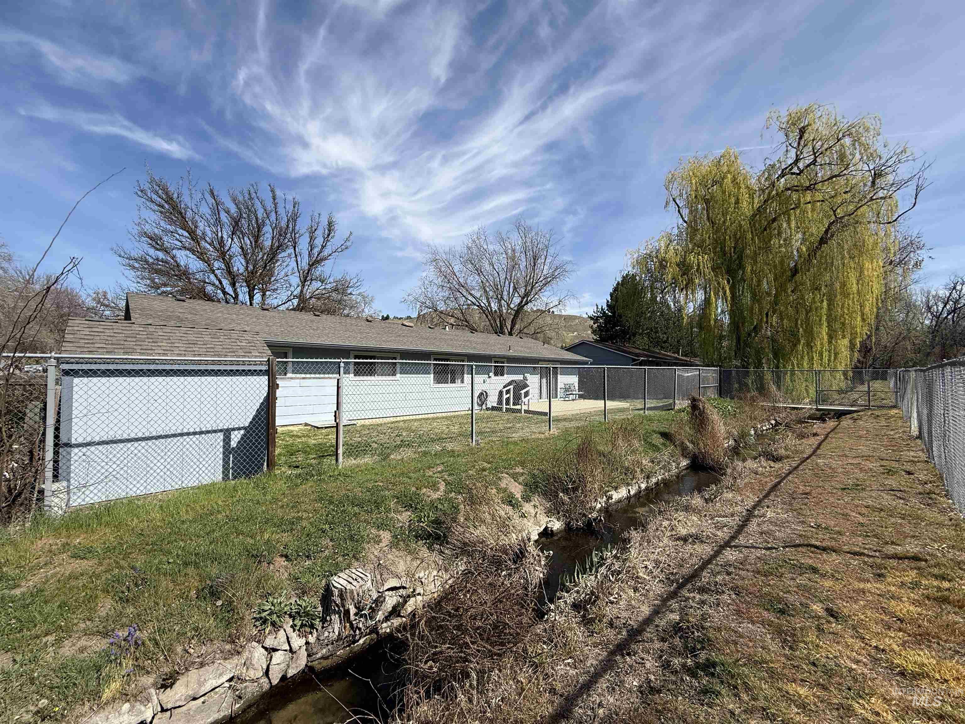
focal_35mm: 14
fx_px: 390
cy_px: 362
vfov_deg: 85.7
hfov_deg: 102.1
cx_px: 482
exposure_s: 1/2024
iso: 50
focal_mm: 2.22
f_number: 2.2
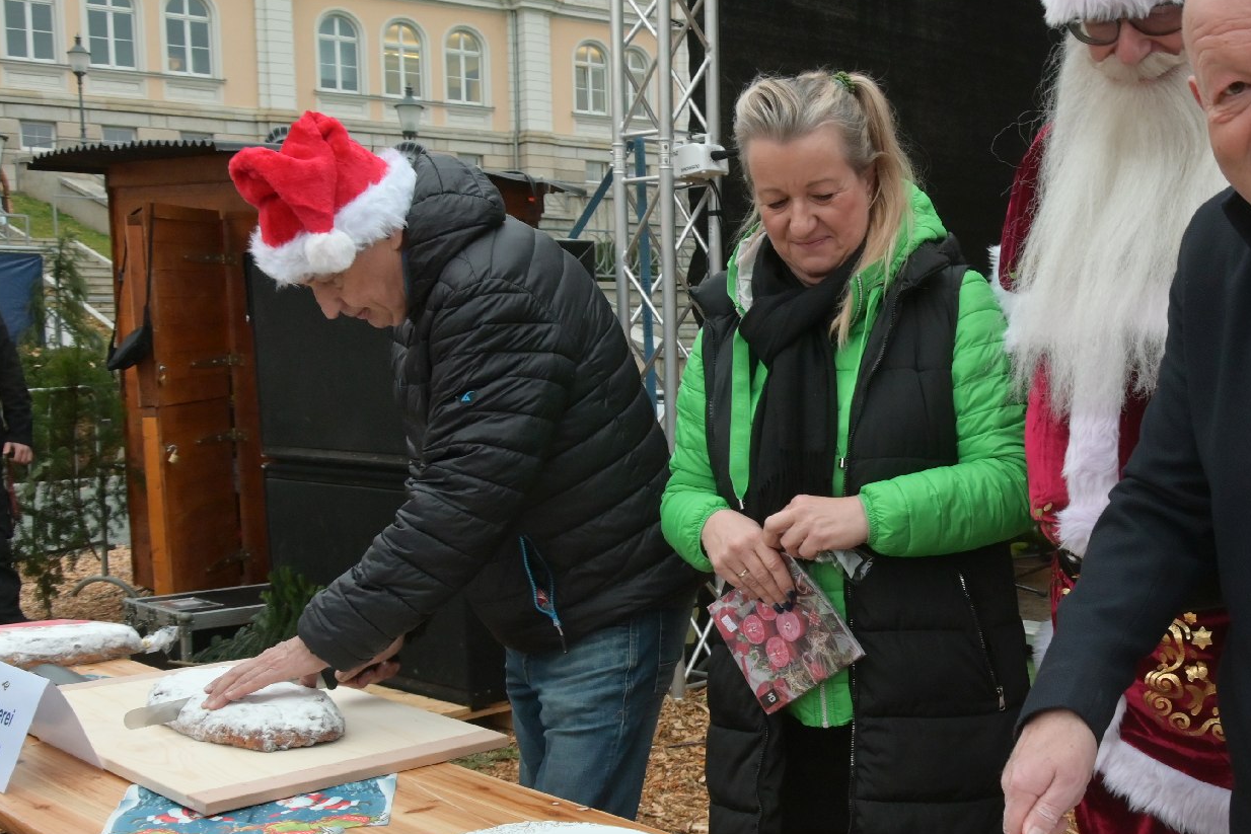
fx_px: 1460
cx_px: 889
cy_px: 505
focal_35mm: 42
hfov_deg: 45.3
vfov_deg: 31.8
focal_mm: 18
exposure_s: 1/100
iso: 1000
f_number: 6.3
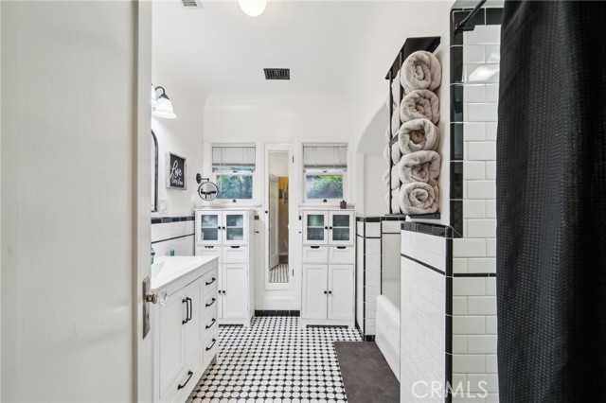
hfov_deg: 104.3
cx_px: 303
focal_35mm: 14
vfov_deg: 81.1
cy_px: 202
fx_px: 236
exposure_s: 1/25
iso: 400
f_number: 7.1
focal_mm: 14
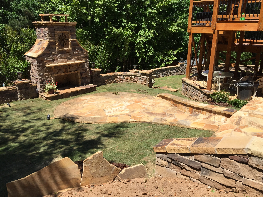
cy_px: 98
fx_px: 220
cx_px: 132
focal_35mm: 29
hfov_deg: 61.7
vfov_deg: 48.2
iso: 32
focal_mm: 4.15
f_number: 2.2
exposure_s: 1/1799
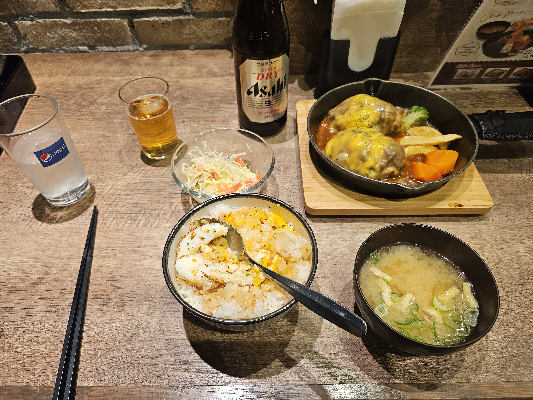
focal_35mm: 23
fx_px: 354
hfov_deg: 73.9
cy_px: 200
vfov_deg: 58.9
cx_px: 266
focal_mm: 6.3
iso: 160
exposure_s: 1/120
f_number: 1.7
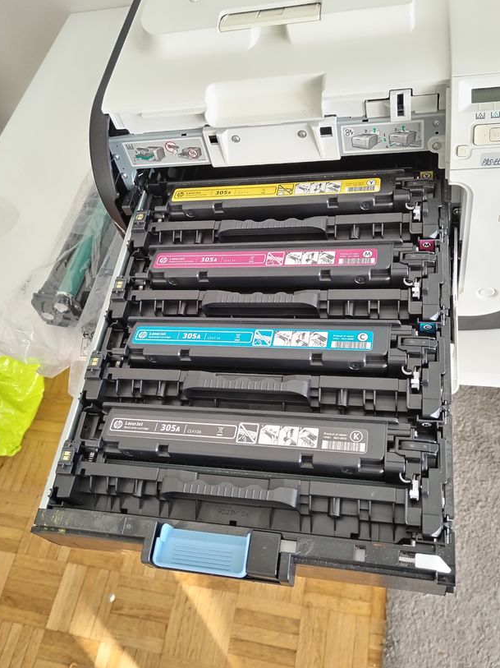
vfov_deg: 56.7
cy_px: 304
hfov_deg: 44.1
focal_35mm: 32
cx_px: 247
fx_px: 617
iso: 212
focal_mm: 4.75
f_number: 1.8
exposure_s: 1/50
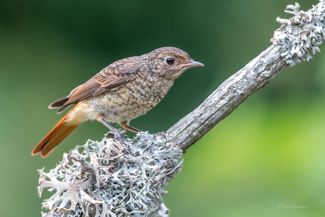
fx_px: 8124
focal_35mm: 900
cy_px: 108
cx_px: 162
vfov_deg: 1.5
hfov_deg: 2.3
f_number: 7.1
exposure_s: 1/500
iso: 1100
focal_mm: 600
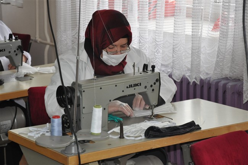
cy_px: 82
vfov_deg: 12.2
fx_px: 774
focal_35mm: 112
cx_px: 124
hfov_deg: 18.2
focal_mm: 75
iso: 2000
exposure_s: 1/200
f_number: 5.3
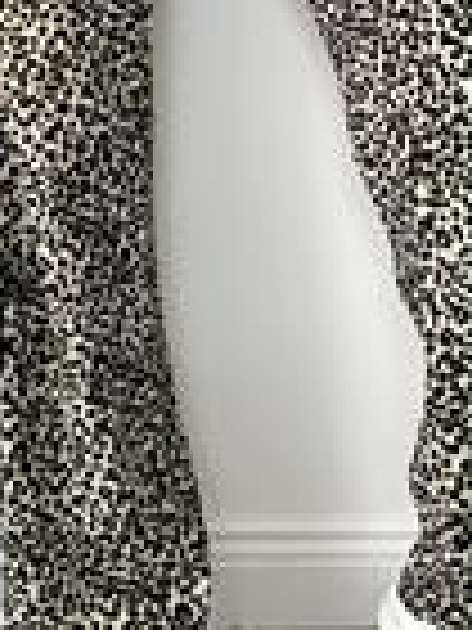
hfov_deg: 20.7
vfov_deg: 26.2
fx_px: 1291
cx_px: 202
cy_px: 29
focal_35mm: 71
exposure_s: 1/121
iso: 64
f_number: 1.78
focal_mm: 6.86
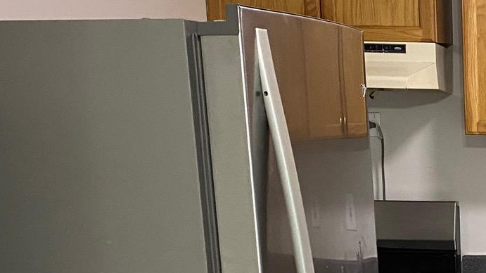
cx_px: 634
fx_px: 1082
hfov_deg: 22.6
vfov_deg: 14.0
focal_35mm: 84
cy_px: 303
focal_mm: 4.25
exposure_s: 1/60
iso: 200
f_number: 1.8
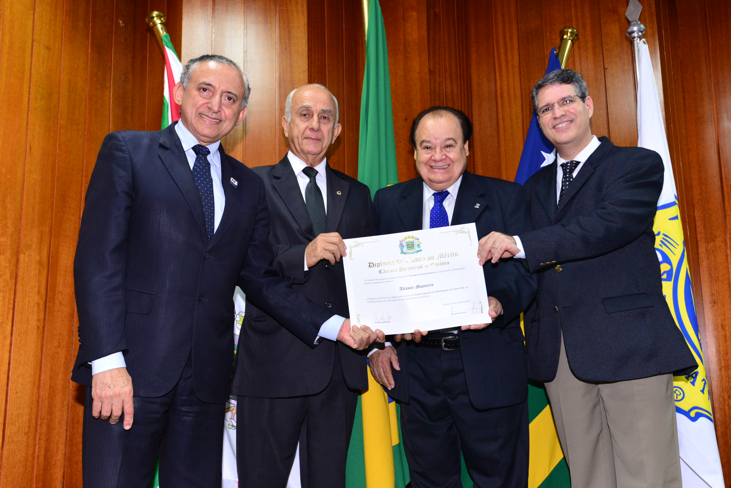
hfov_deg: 54.4
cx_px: 366
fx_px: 711
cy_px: 244
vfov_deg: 37.9
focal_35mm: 35
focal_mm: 35
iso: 2500
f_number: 5.6
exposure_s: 1/125
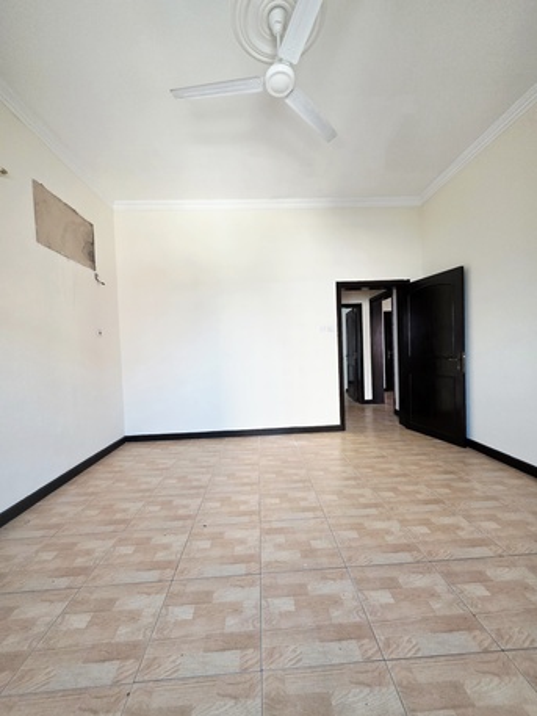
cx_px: 268
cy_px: 358
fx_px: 269
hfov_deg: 89.9
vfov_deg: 106.2
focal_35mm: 13
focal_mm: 2.2
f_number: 1.9
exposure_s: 1/370
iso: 400
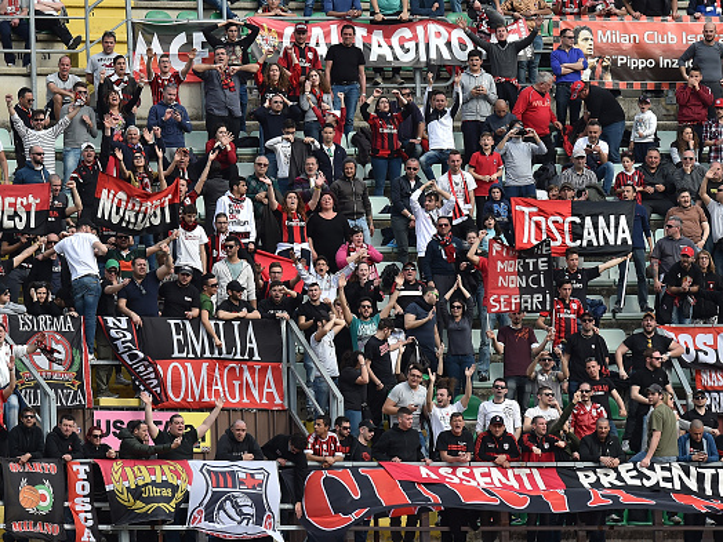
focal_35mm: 436
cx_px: 377
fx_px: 9106
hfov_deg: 4.5
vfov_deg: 3.4
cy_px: 271
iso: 400
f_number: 4
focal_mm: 400
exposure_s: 1/2500
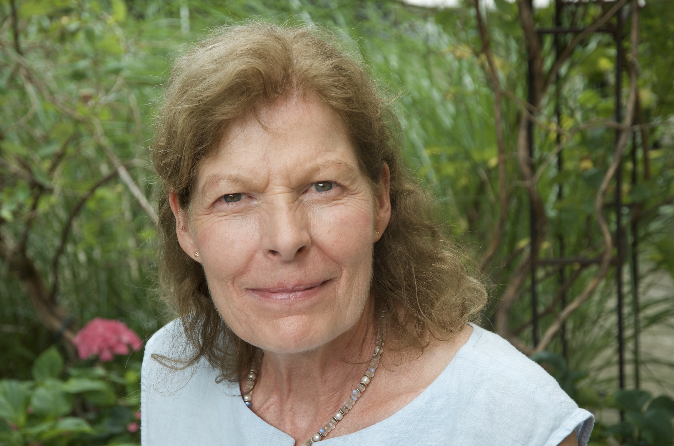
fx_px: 1569
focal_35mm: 84
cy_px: 223
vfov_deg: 16.2
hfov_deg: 24.2
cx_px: 337
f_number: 5.6
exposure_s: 1/125
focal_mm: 56
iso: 200
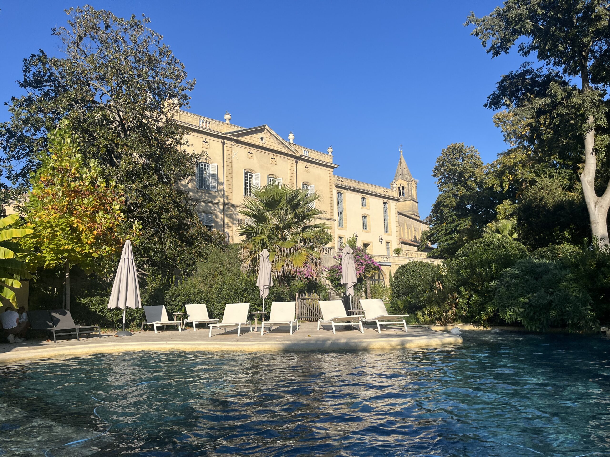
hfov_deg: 67.3
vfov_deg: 53.1
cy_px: 228
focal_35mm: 26
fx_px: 458
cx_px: 305
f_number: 1.6
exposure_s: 1/3311
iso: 50
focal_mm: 5.1
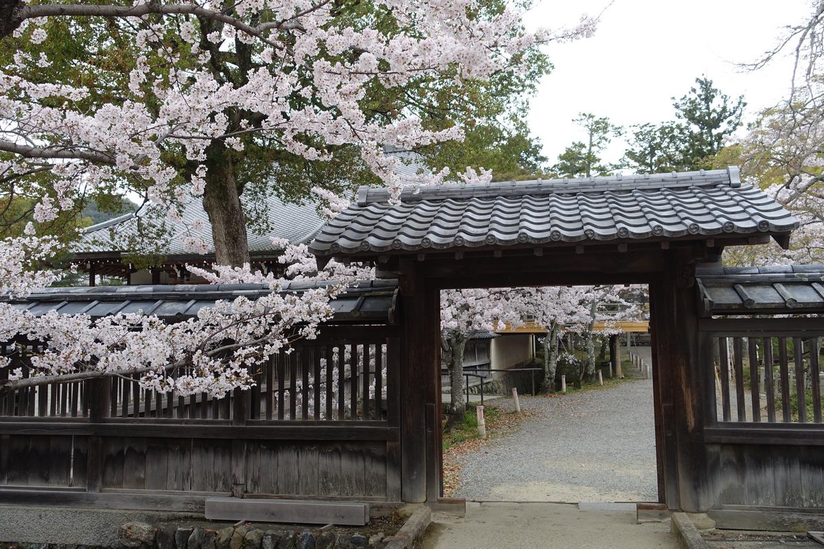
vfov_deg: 42.3
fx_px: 710
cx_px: 412
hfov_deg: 60.3
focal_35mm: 31
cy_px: 274
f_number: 4
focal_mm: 11.33
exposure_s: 1/80
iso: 125
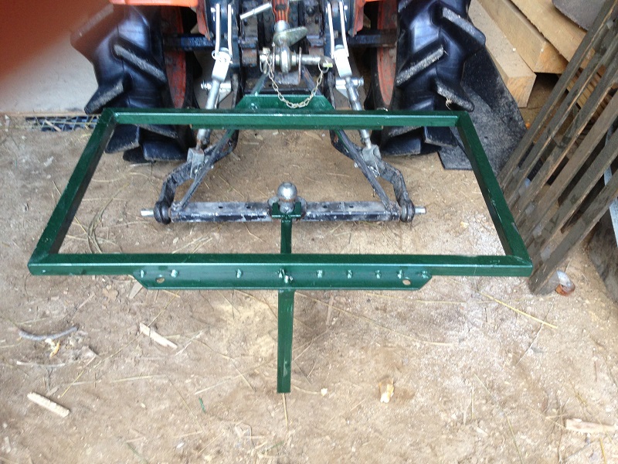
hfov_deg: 55.4
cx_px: 309
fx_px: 589
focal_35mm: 33
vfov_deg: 42.9
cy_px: 232
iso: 80
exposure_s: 1/20
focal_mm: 4.13
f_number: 2.4
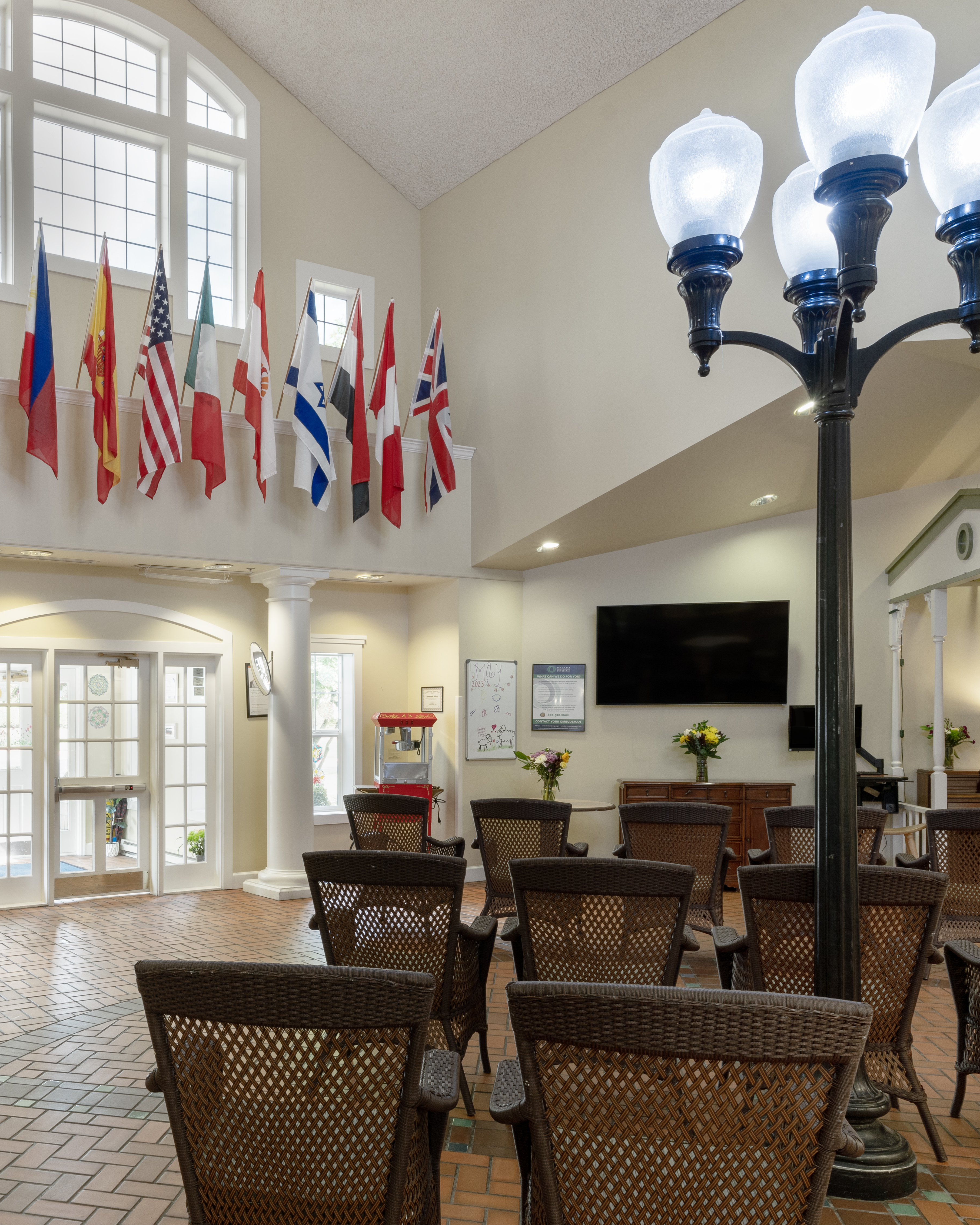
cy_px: 695
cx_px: 104
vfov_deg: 62.0
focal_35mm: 28
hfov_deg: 46.6
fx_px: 1015
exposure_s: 1/1.25
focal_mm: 17
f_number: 11
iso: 160
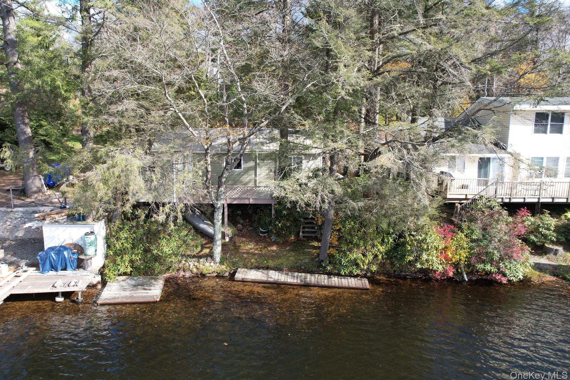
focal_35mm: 24
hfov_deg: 73.6
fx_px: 380
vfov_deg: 53.1
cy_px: 175
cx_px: 261
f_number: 2.8
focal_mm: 8.38
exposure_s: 1/500
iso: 100
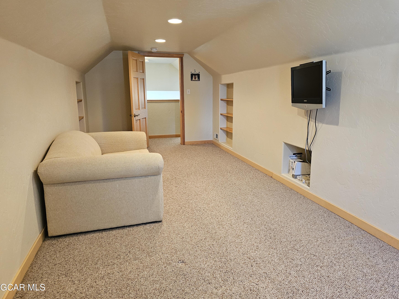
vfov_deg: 56.8
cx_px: 207
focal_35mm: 24
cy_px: 146
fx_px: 277
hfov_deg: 71.6
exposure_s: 1/120
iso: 800
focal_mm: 6.3
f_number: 1.7
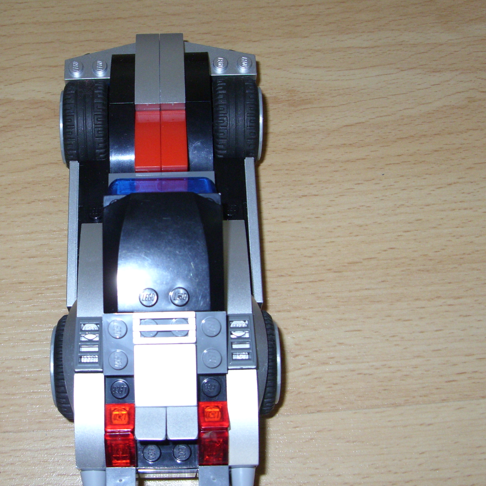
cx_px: 163
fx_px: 890
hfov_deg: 30.3
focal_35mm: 56
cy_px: 261
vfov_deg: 30.5
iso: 200
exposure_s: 1/30
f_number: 2.8
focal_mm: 6.3
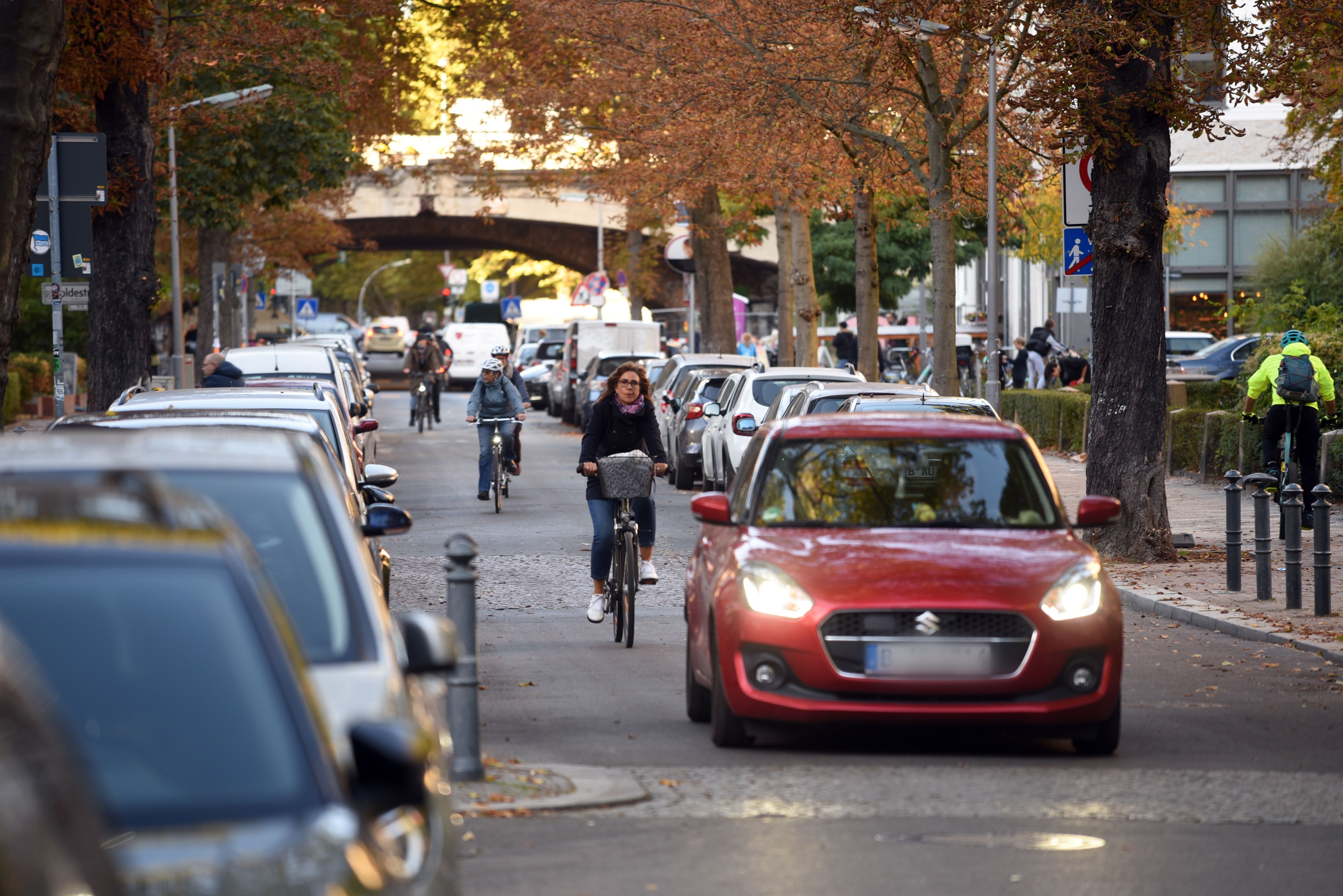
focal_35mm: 200
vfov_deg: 6.9
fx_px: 7463
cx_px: 672
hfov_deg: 10.3
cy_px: 448
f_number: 4
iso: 320
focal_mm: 200
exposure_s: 1/125
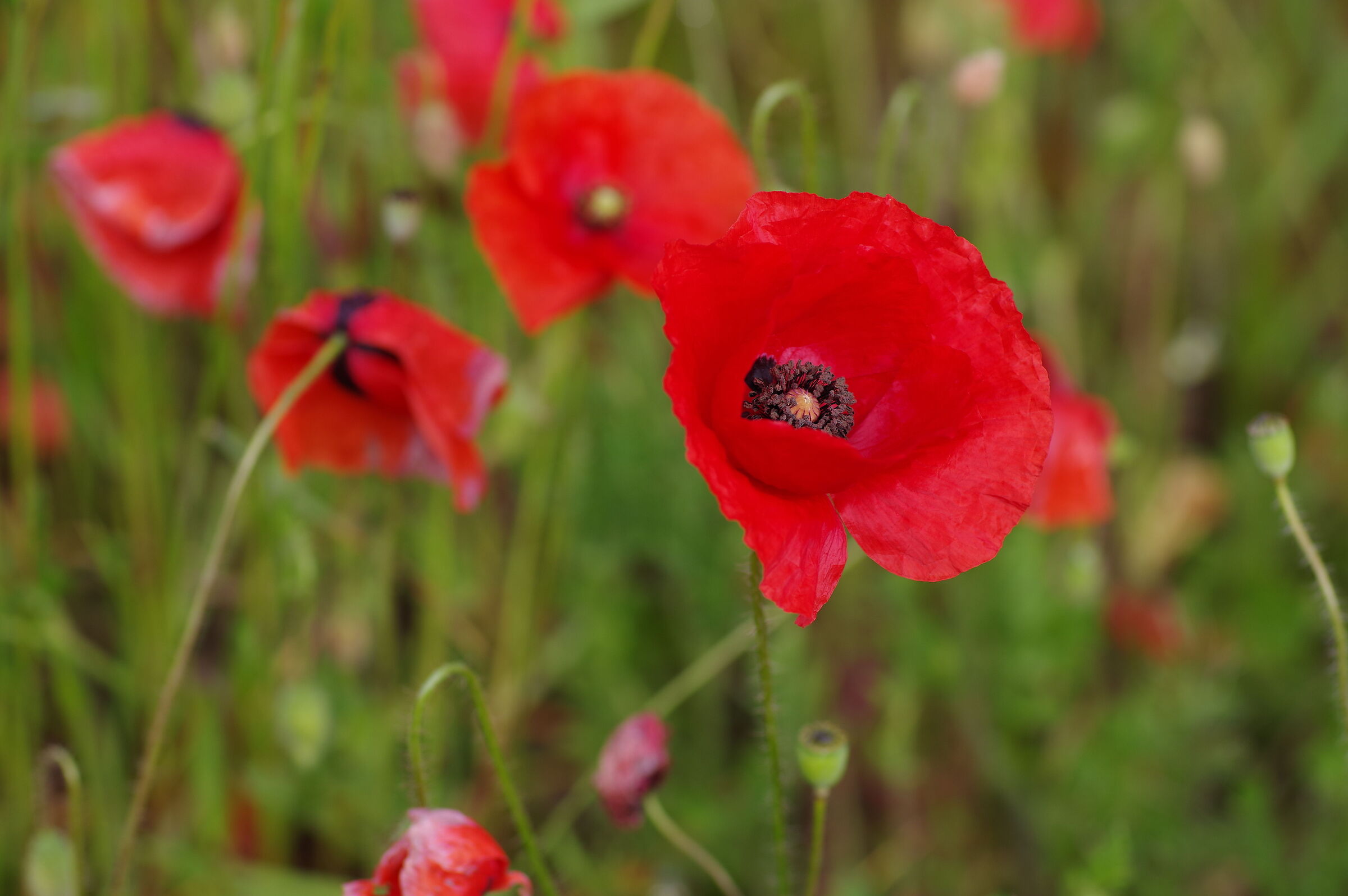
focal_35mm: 128
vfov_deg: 10.7
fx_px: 4770
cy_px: 448
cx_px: 674
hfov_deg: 16.1
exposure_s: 1/160
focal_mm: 85
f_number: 2.8
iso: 100
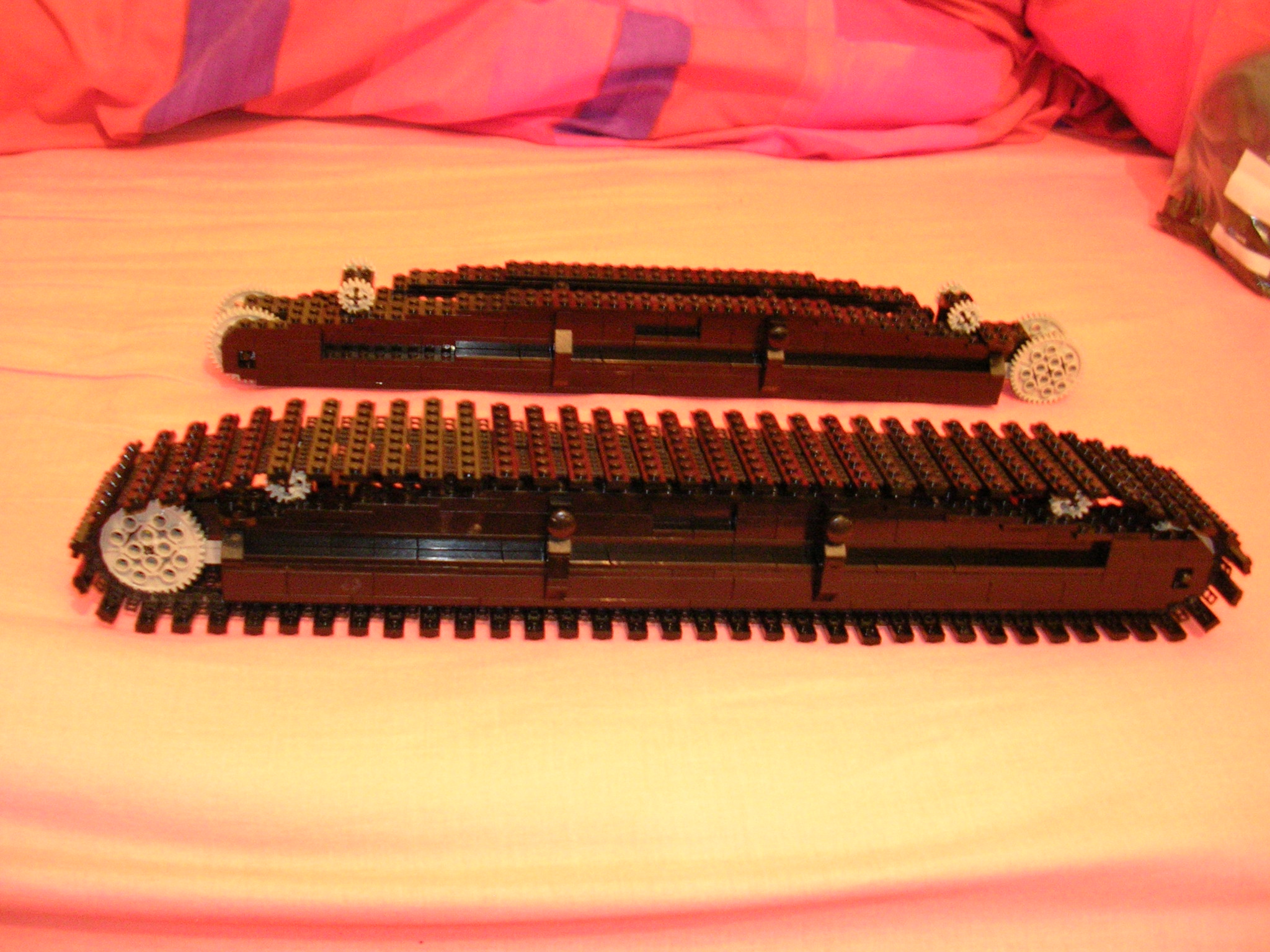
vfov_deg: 37.7
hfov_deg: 49.0
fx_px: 1394
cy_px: 476
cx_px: 635
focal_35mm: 38
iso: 200
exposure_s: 1/2.5
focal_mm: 5.8
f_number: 2.8
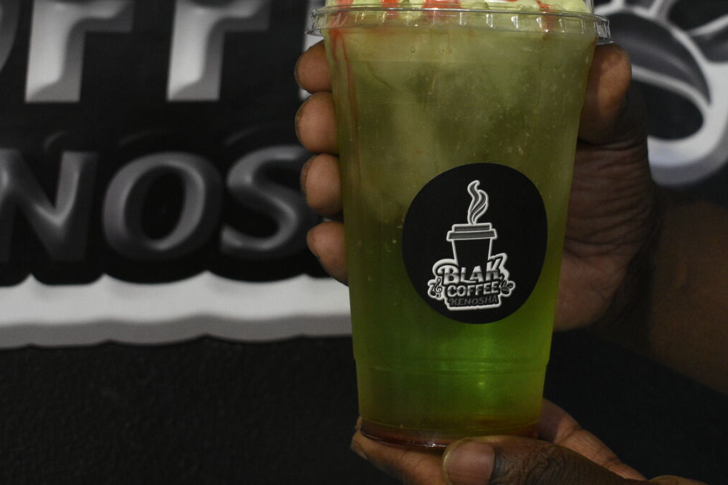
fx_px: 1837
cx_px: 511
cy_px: 190
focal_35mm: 91
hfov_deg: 22.3
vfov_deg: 15.0
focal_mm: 35
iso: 1600
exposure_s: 1/200
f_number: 4.5
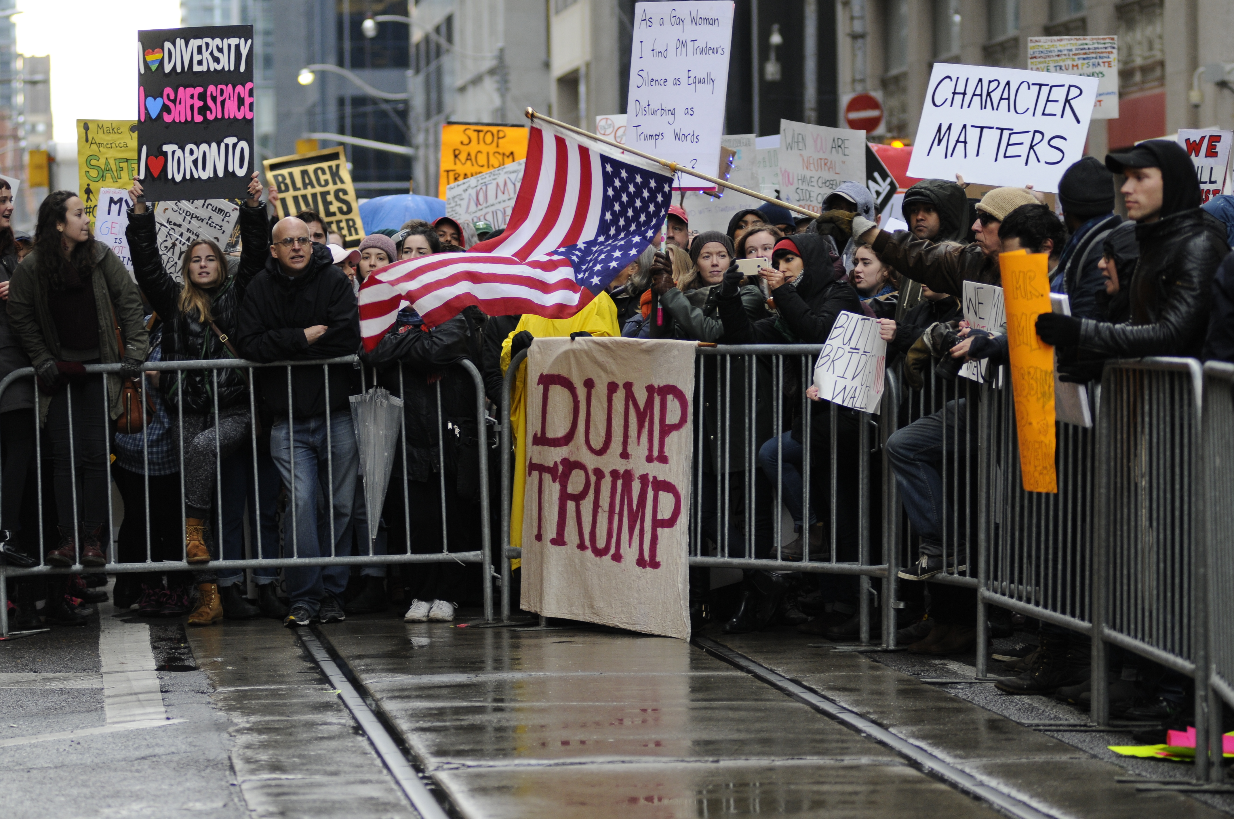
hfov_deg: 13.1
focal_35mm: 158
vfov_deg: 8.7
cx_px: 617
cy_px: 410
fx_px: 5392
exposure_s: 1/125
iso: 400
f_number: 2.8
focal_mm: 105
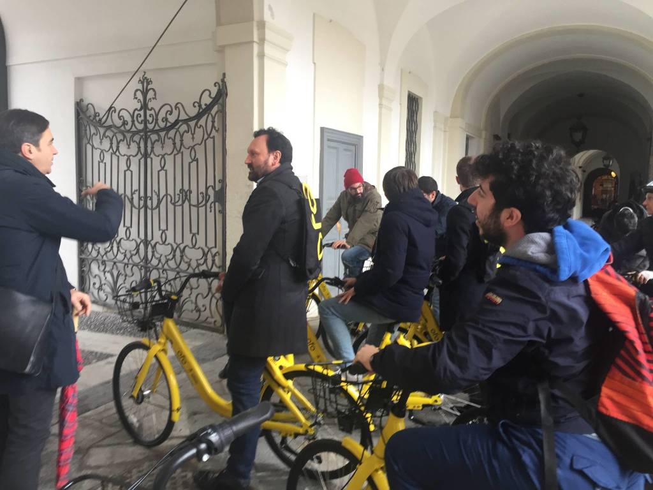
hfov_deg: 61.7
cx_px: 326
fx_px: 547
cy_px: 245
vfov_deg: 48.2
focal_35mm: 29
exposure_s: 1/33
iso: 80
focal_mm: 4.15
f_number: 2.2
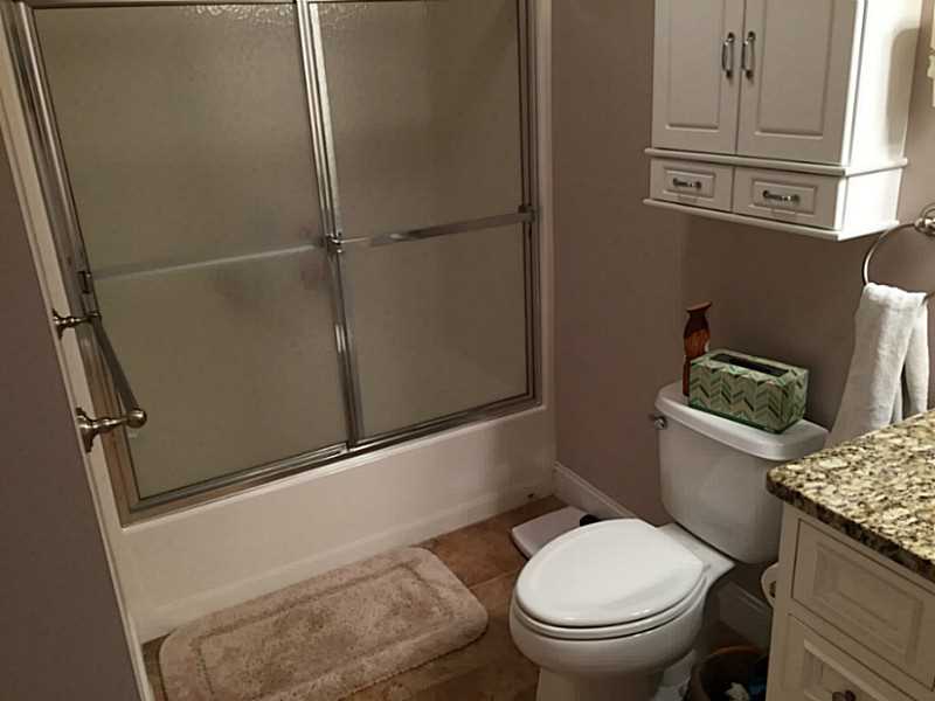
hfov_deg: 61.7
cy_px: 350
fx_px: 783
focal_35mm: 29
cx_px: 468
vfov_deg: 48.2
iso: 80
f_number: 2.2
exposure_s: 1/30
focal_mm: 4.15
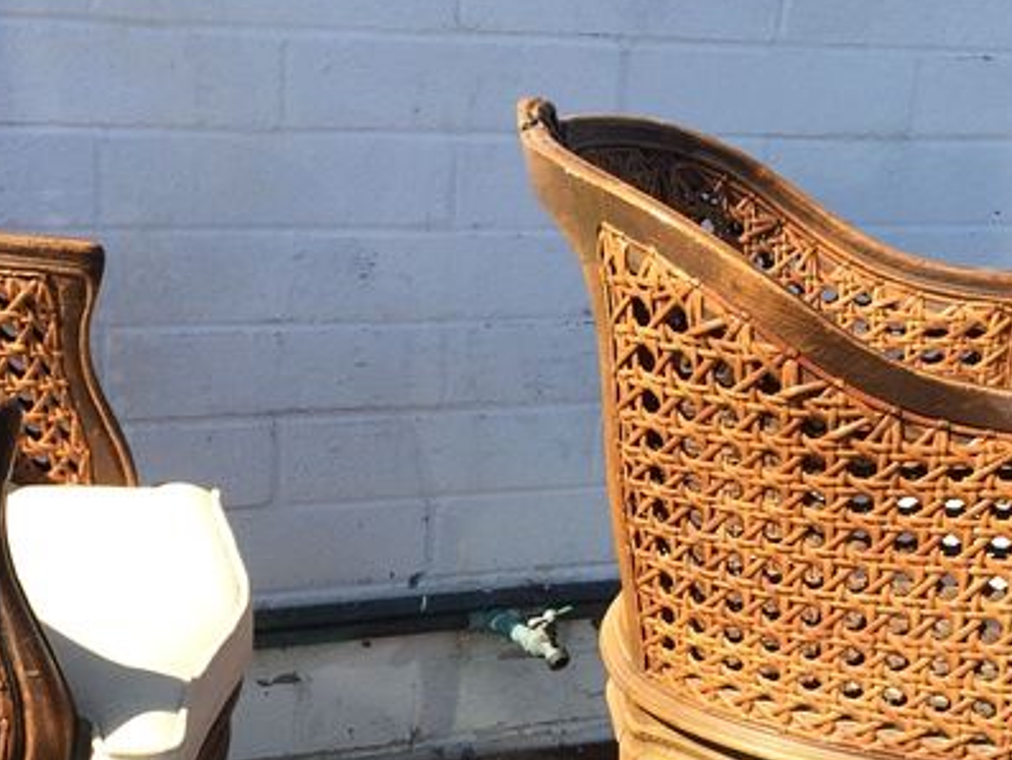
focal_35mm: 68
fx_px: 1989
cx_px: 339
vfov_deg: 21.2
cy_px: 664
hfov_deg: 28.4
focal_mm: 4.12
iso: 32
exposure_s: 1/912
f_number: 2.2
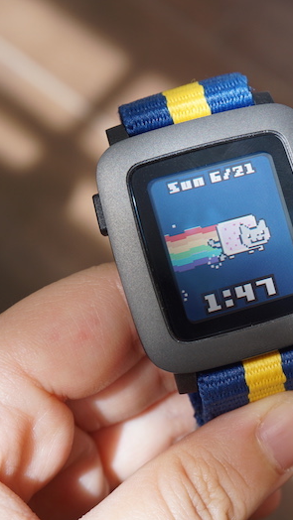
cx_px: 276
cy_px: 263
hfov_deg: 18.2
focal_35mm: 65
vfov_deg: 32.4
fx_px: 894
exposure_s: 1/80
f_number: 6.3
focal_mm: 27
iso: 100
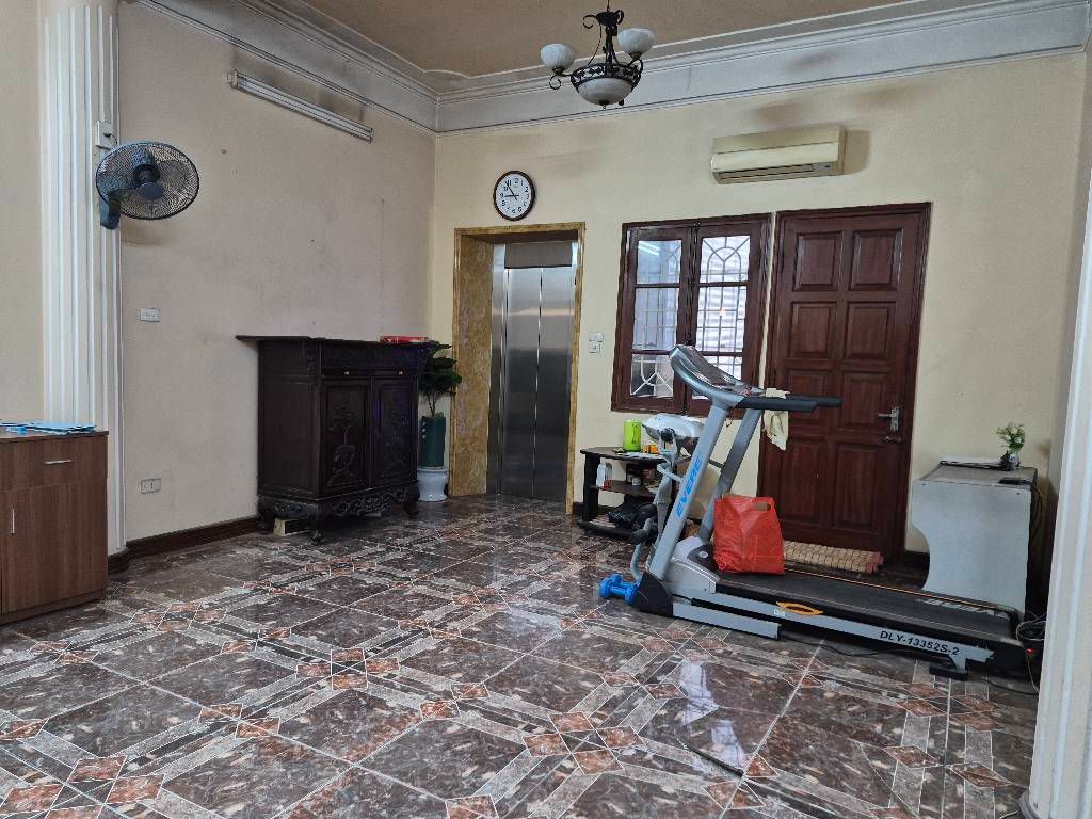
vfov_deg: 58.9
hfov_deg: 73.9
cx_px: 546
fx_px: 726
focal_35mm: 23
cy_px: 410
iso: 640
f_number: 1.8
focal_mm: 5.4
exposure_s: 1/100
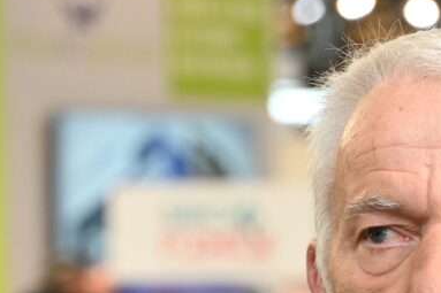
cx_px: 455
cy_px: 627
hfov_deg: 7.3
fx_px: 3441
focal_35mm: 281
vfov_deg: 4.8
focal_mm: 56
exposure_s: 1/125
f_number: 2.8
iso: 720
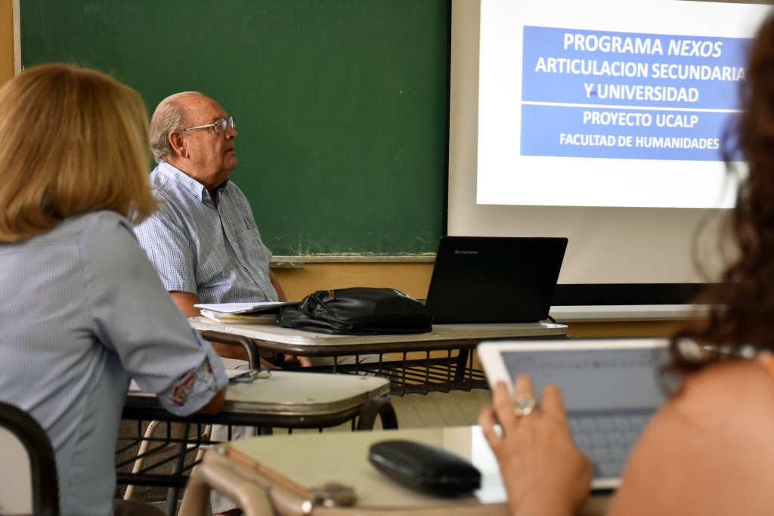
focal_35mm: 68
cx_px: 387
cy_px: 258
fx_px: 1451
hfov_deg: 29.9
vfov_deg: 20.2
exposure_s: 1/100
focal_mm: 45
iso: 800
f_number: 5
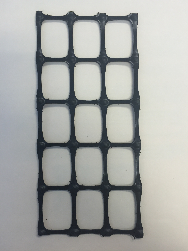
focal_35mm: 30
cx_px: 94
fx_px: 217
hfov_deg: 46.8
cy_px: 122
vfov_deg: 60.0
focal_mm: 4.15
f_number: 2.2
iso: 32
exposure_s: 1/33
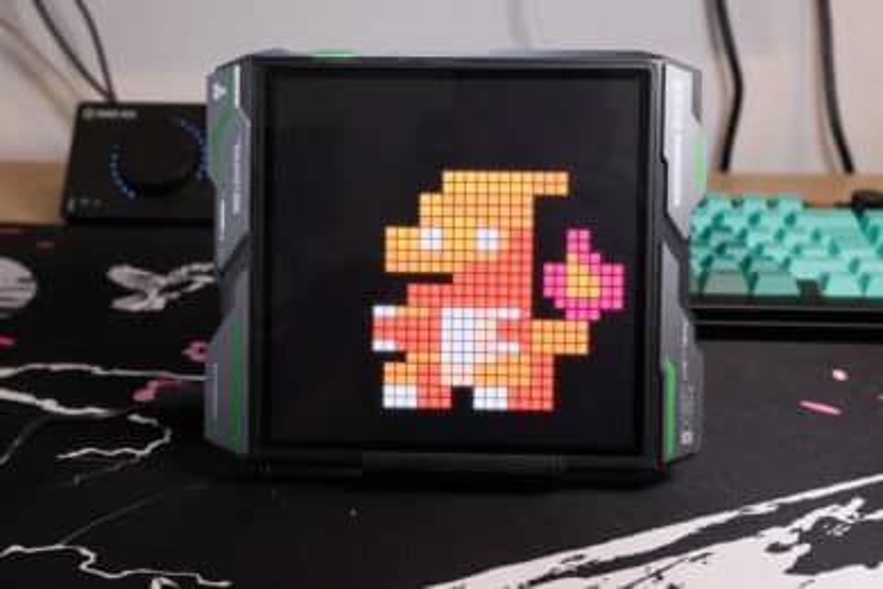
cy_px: 294
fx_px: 1153
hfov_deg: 41.9
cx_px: 442
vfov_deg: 28.6
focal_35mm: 47
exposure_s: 1/100
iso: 2000
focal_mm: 31.4
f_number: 7.1
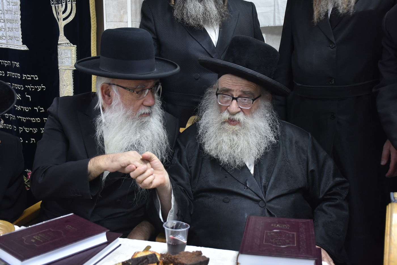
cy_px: 132
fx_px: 529
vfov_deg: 28.1
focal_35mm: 48
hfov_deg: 41.1
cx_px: 198
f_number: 5.6
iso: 1250
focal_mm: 32
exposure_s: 1/60
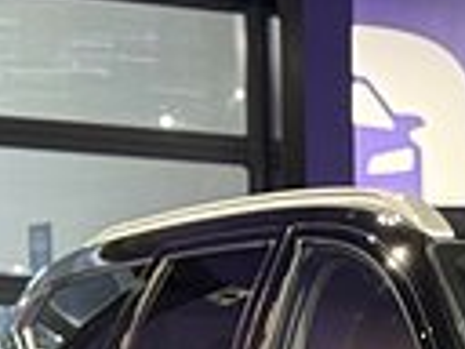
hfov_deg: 9.3
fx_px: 2754
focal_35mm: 205
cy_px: 731
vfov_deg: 7.0
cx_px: 806
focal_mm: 6.76
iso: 200
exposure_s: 1/33
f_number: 1.78
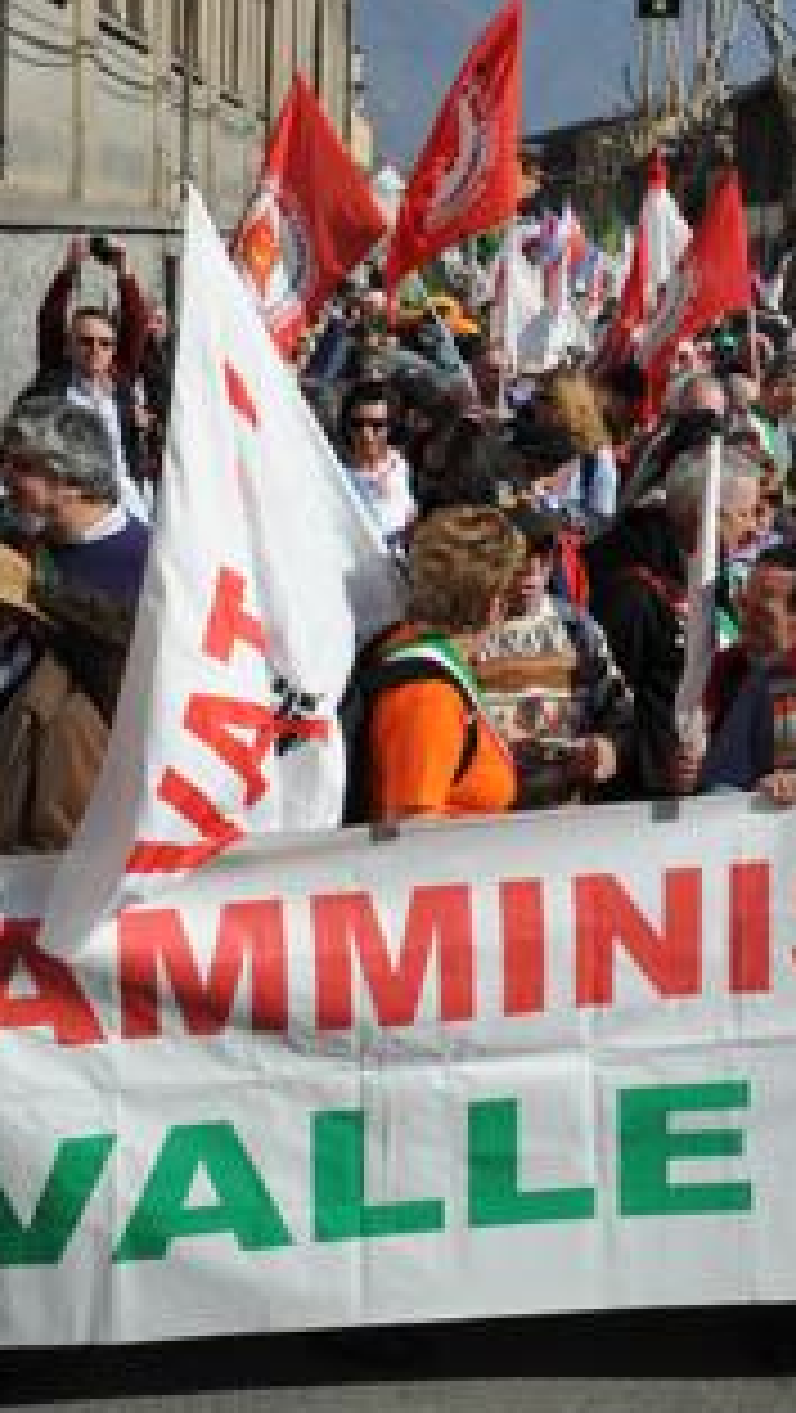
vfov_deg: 32.3
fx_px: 2435
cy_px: 598
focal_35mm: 65
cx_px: 850
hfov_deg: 18.0
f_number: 18
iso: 400
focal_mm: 32
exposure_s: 1/250
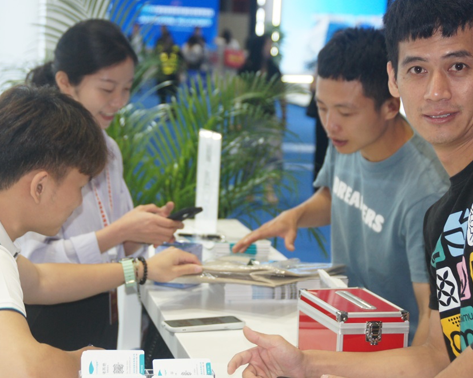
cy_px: 188
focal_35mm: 94
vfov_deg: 16.4
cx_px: 239
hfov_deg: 20.5
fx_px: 1309
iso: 640
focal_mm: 55
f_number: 5
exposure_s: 1/125
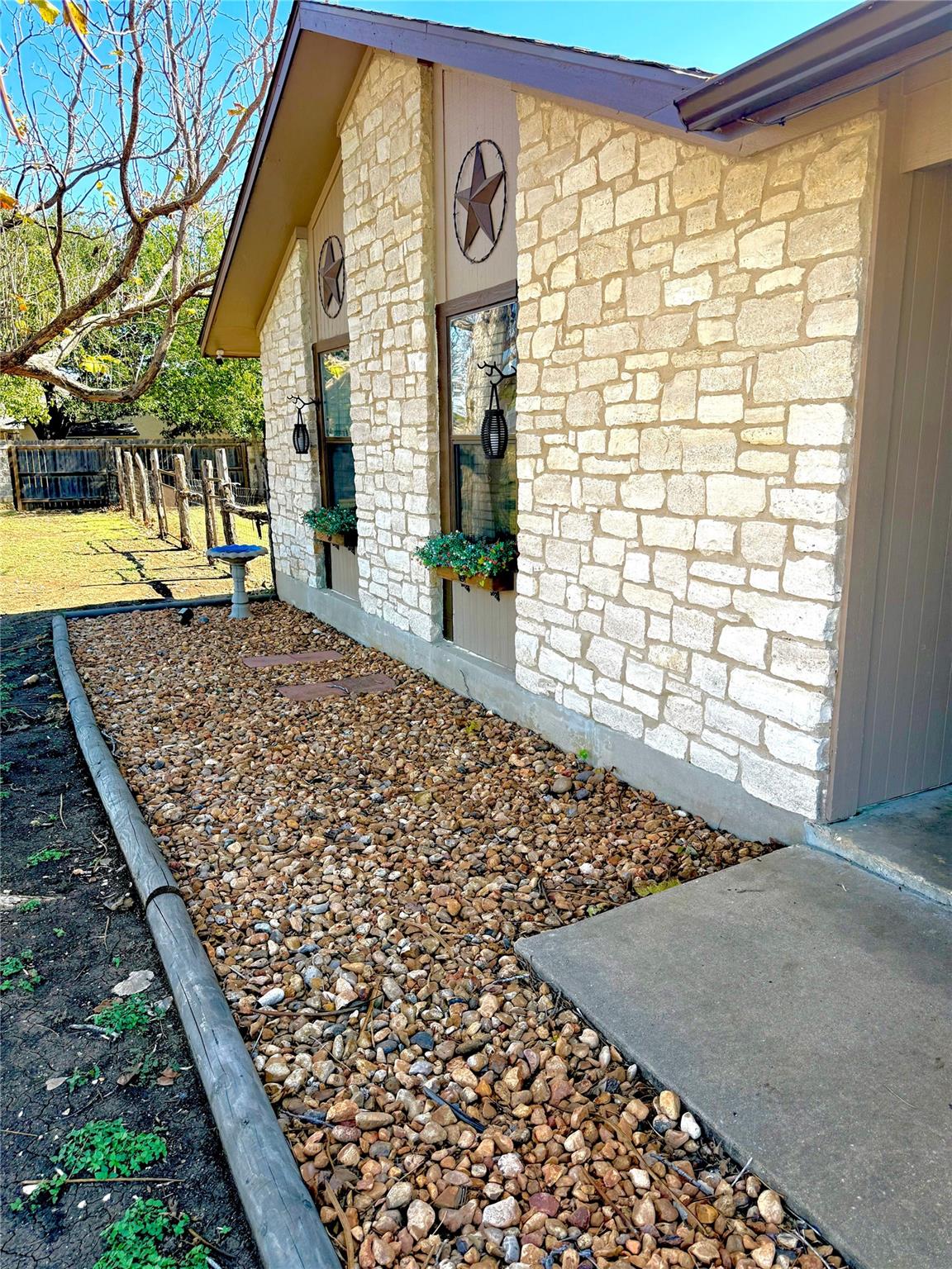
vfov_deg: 71.6
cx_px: 476
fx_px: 880
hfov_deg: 56.8
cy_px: 634
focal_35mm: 24
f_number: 1.78
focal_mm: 6.76
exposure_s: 1/735
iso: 100
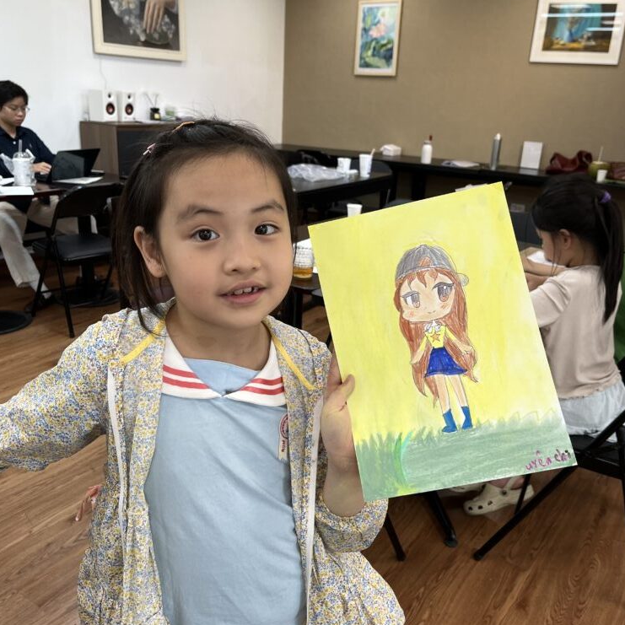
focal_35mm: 31
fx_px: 633
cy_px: 300
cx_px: 314
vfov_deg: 52.5
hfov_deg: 52.5
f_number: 1.6
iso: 64
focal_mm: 5.1
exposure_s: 1/121
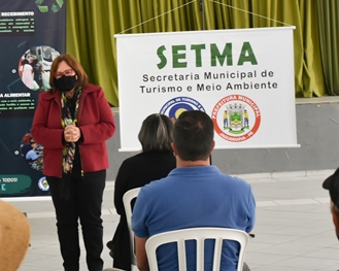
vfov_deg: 13.4
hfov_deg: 16.6
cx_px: 68
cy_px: 106
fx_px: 1153
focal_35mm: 115
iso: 1100
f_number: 4.5
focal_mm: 42
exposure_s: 1/60
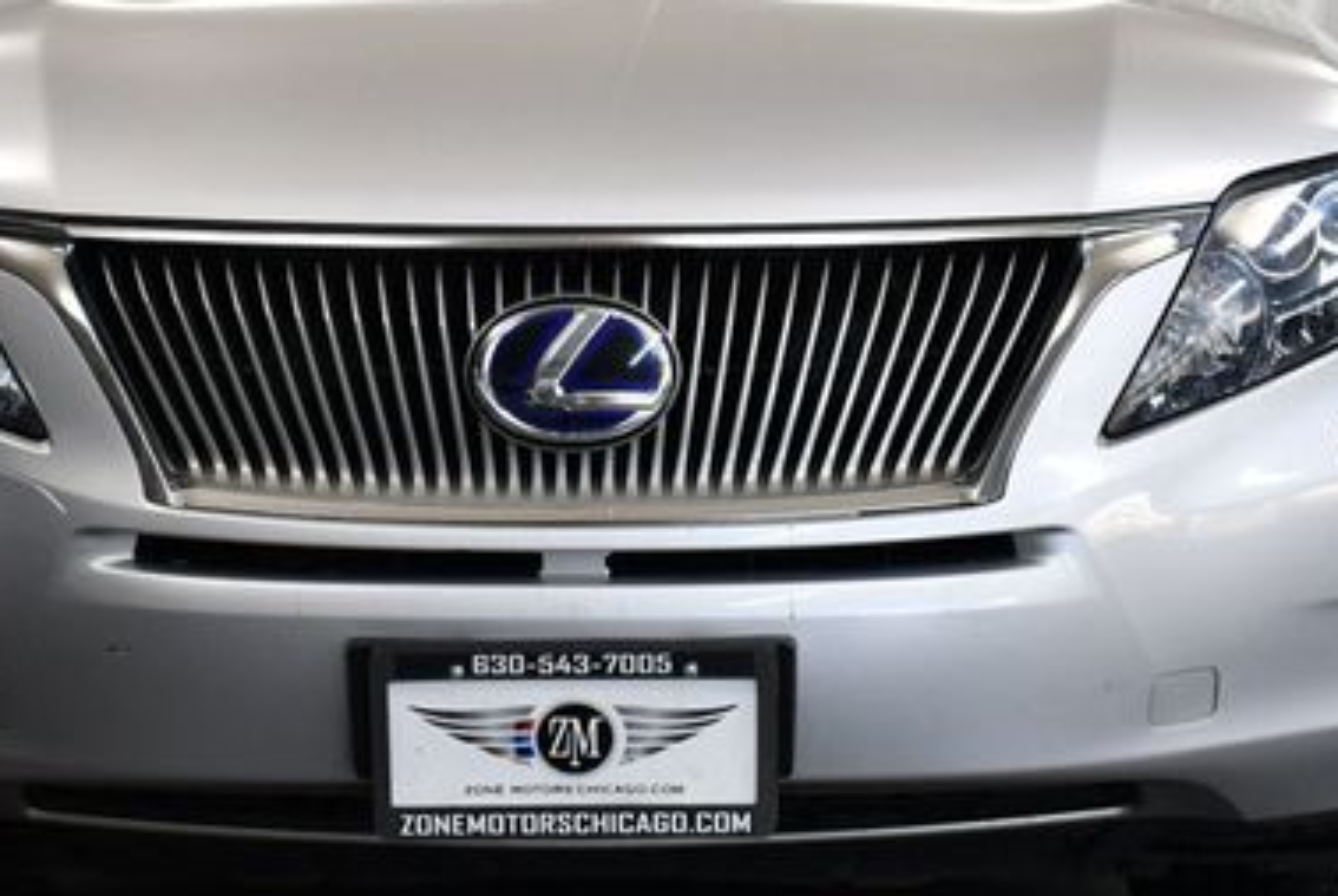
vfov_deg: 22.2
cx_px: 584
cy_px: 290
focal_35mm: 61
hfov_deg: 32.8
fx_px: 2270
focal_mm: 18
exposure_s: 1/250
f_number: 3.5
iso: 800
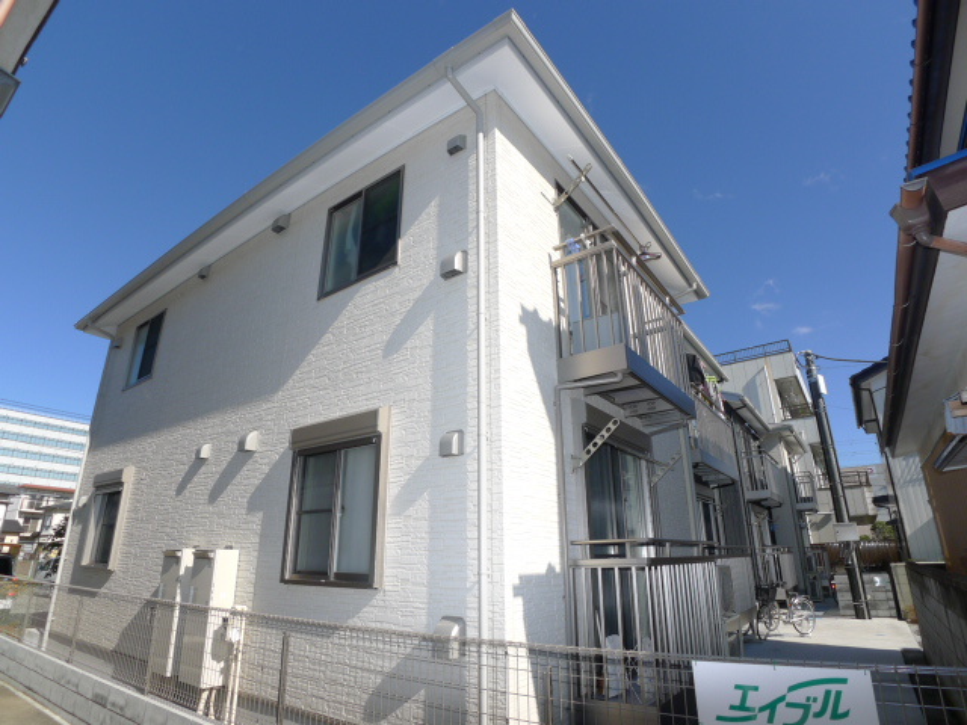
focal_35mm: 24
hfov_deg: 71.6
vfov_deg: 56.8
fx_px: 670
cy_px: 362
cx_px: 484
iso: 100
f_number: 4
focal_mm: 5.1
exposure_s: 1/1000
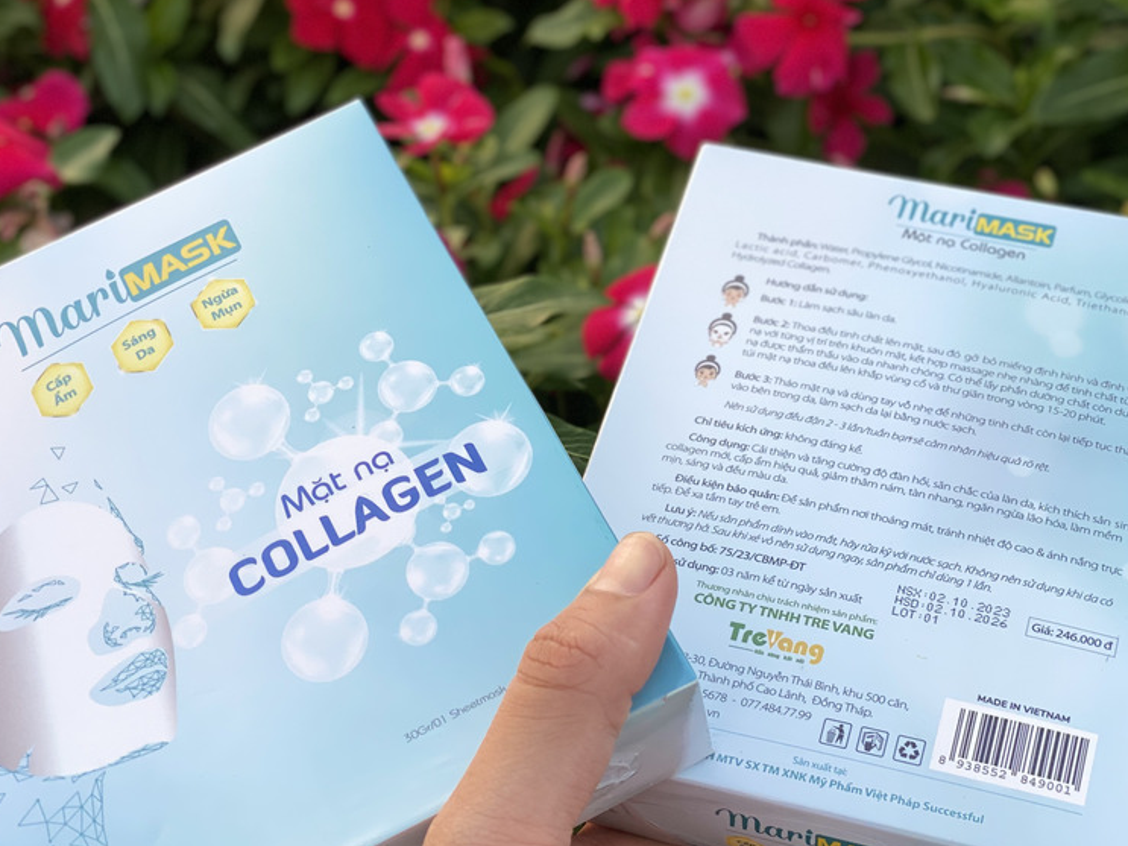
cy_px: 488
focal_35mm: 70
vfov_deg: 21.0
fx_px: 2281
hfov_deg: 27.8
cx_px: 578
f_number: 2
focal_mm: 6
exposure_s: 1/122
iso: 32
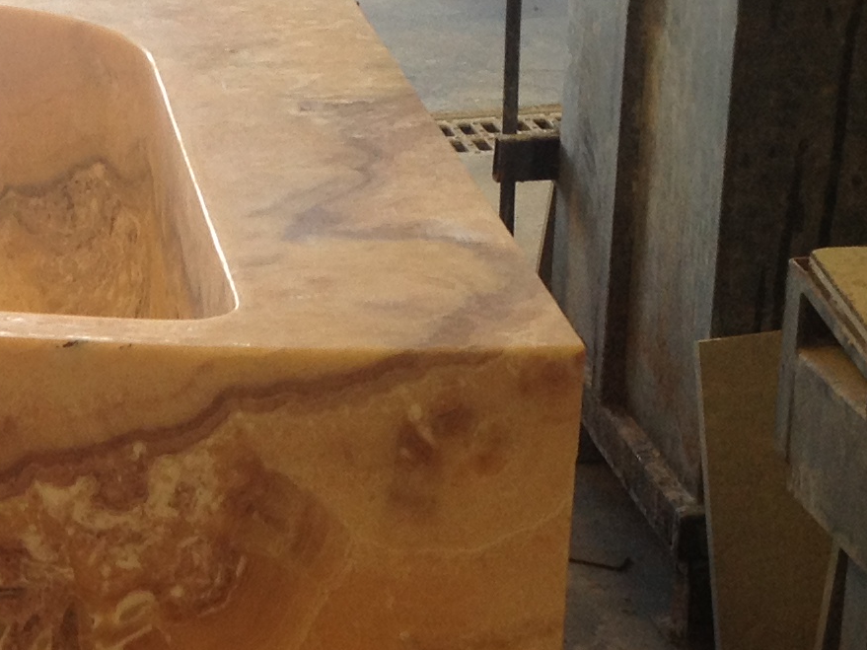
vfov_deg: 11.3
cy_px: 614
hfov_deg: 14.7
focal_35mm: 130
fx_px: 3256
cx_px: -173
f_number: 2.4
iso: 50
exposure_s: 1/40
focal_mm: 4.28
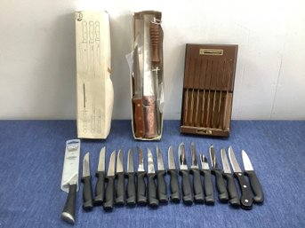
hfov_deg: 58.4
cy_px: 114
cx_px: 152
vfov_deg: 45.4
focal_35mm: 31
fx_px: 273
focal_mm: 3.3
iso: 200
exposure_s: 1/60
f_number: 2.4
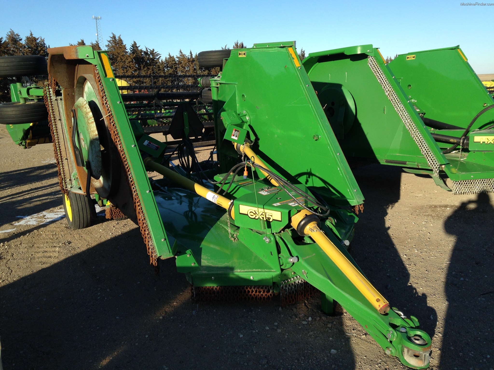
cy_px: 185
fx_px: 471
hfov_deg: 55.4
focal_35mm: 33
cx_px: 247
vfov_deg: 42.9
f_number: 2.4
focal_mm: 4.12
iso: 50
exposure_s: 1/874
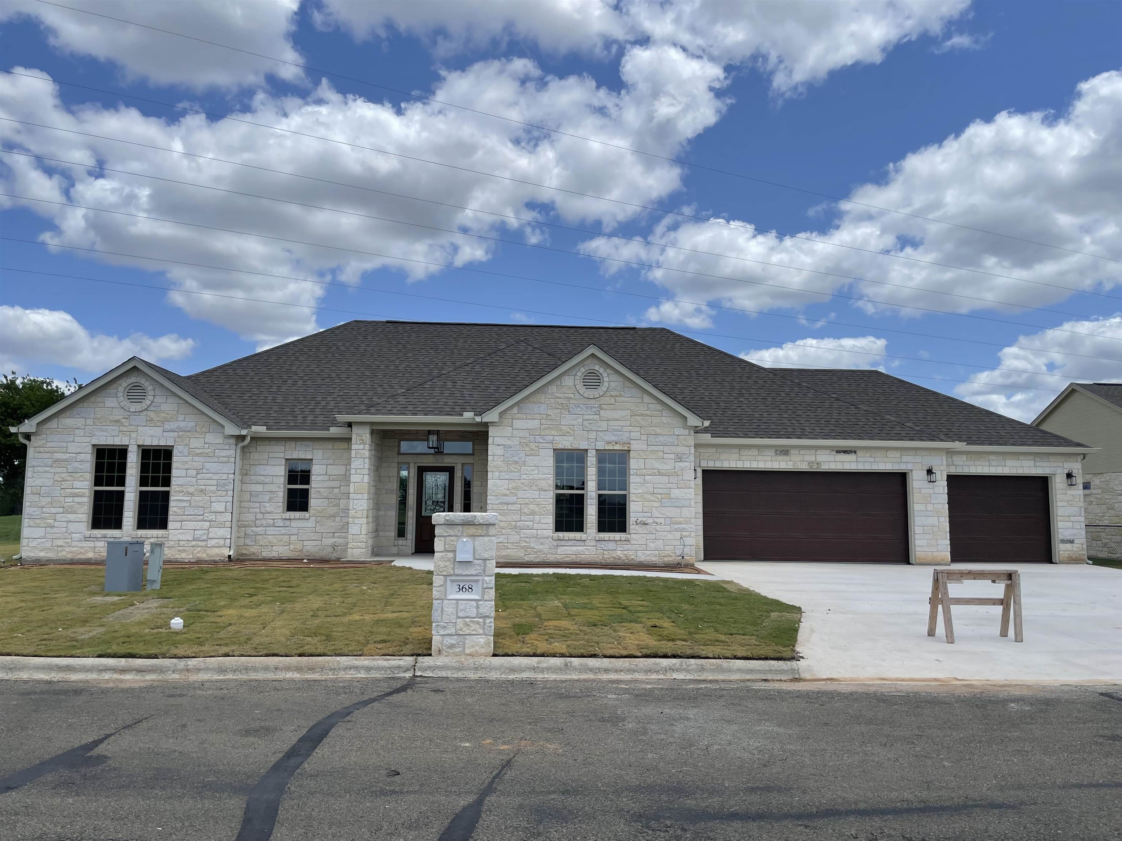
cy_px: 420
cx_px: 561
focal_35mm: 26
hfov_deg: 67.3
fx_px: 843
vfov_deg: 53.1
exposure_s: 1/6135
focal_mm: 4.2
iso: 32
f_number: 1.6
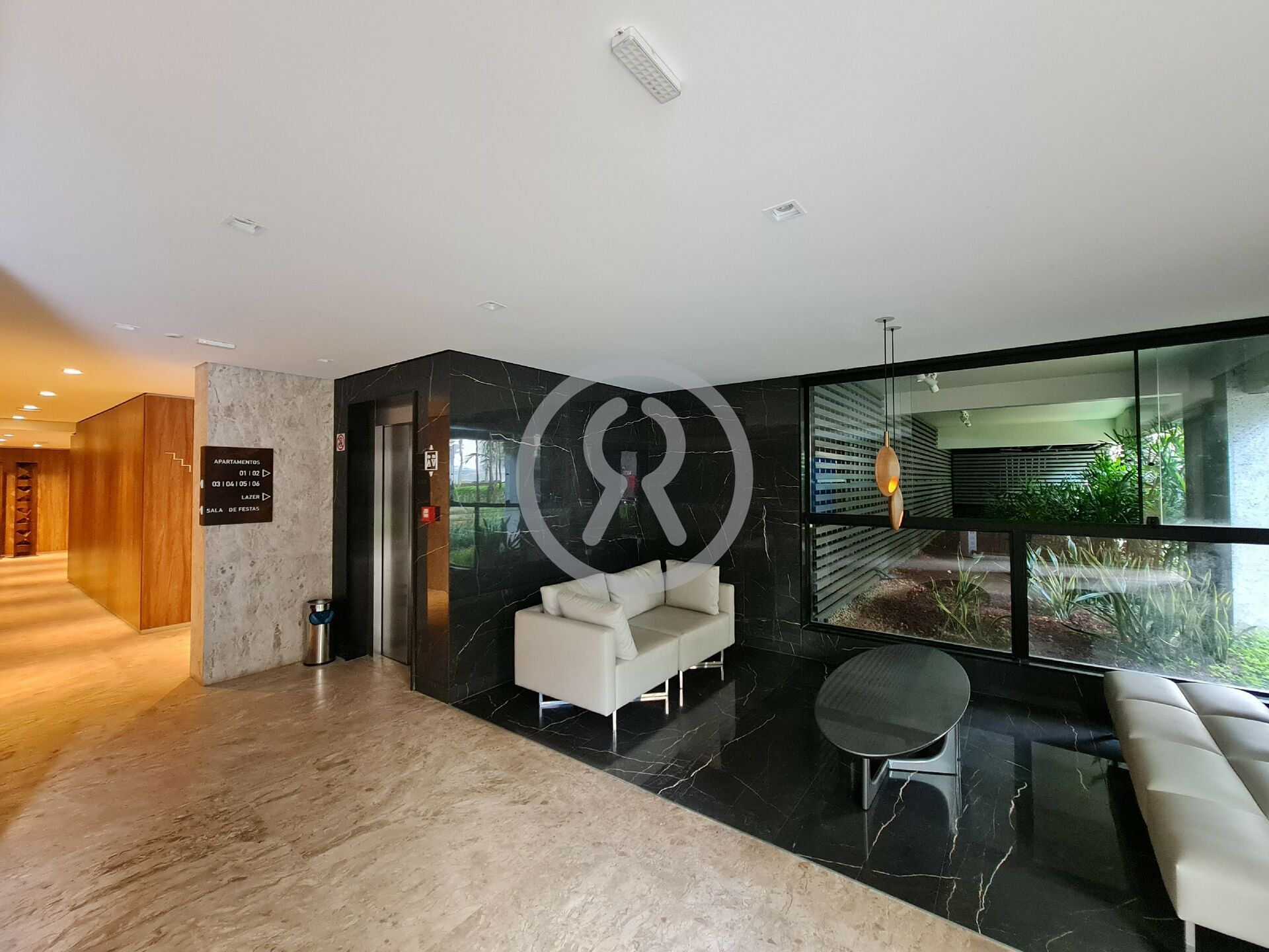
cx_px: 634
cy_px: 476
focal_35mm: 13
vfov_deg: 89.9
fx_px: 477
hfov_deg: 106.2
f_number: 2.2
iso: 400
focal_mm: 2.2
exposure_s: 1/30
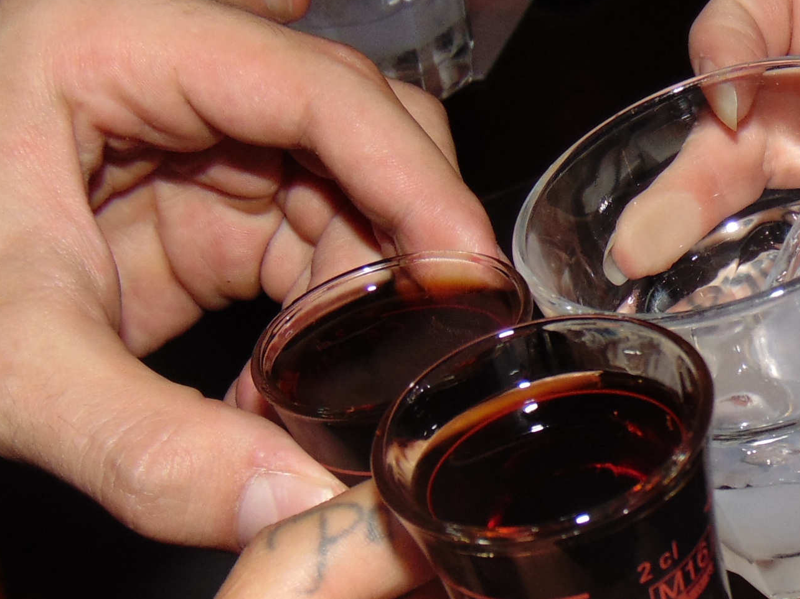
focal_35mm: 71
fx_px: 1640
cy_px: 443
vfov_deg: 20.6
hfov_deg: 26.7
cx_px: 689
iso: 80
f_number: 3
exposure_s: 1/8
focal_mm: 4.5
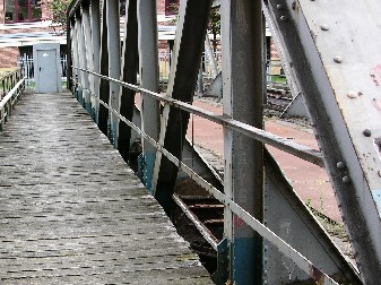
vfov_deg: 23.9
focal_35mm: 61
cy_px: 180
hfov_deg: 31.5
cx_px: 127
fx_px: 671
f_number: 4
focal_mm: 8.9
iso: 50
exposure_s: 1/32.5
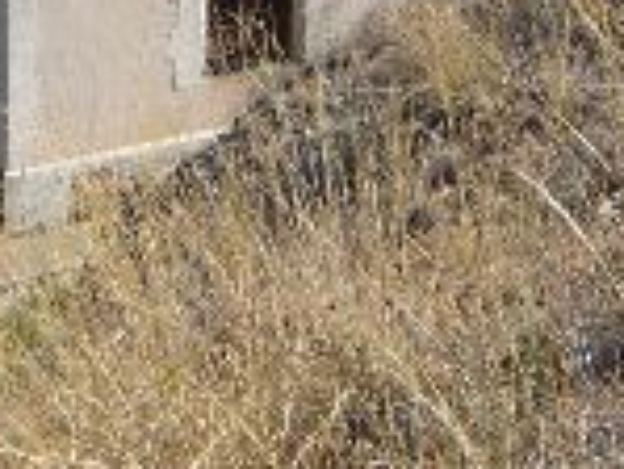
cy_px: -838
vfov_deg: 4.4
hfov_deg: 5.9
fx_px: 5972
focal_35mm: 331
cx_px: -297
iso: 100
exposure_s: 1/400
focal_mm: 9.5
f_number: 5.2
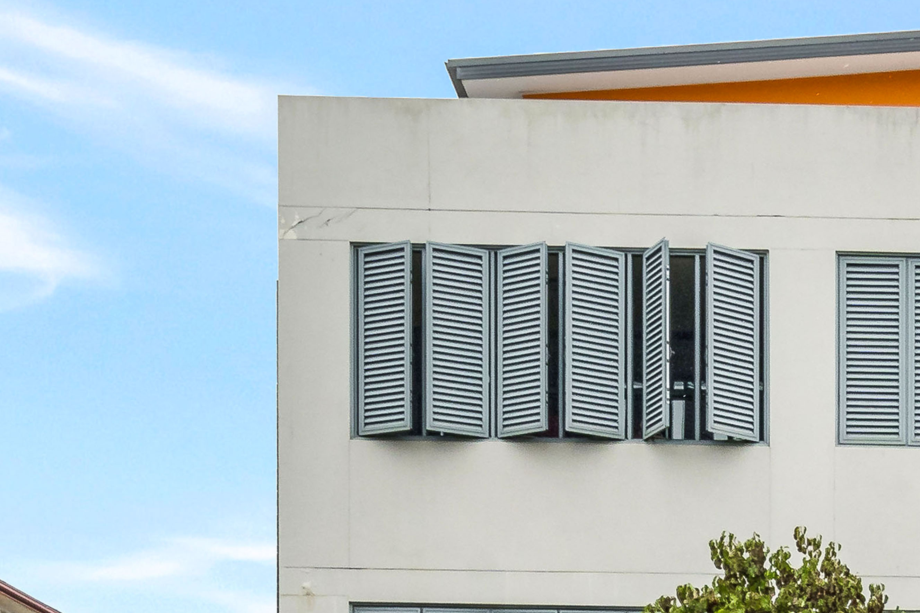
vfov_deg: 19.9
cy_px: 623
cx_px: 998
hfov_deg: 28.0
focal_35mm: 66
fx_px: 1687
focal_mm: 25
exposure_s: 1/125
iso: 640
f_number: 11
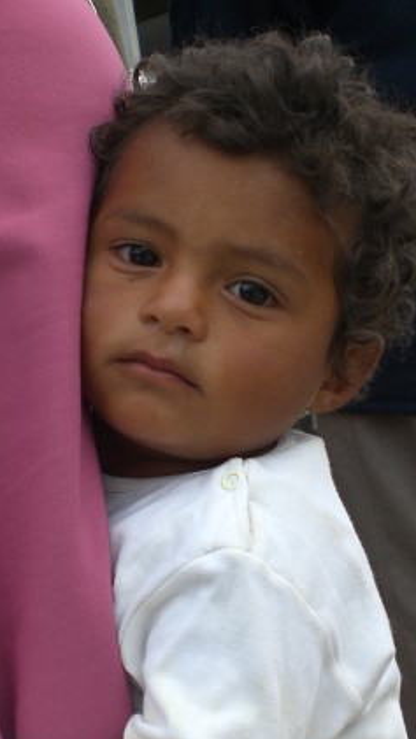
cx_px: 221
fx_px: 1235
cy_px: 504
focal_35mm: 63
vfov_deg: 33.0
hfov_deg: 19.1
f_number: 3.1
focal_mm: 6.3
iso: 50
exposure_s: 1/320
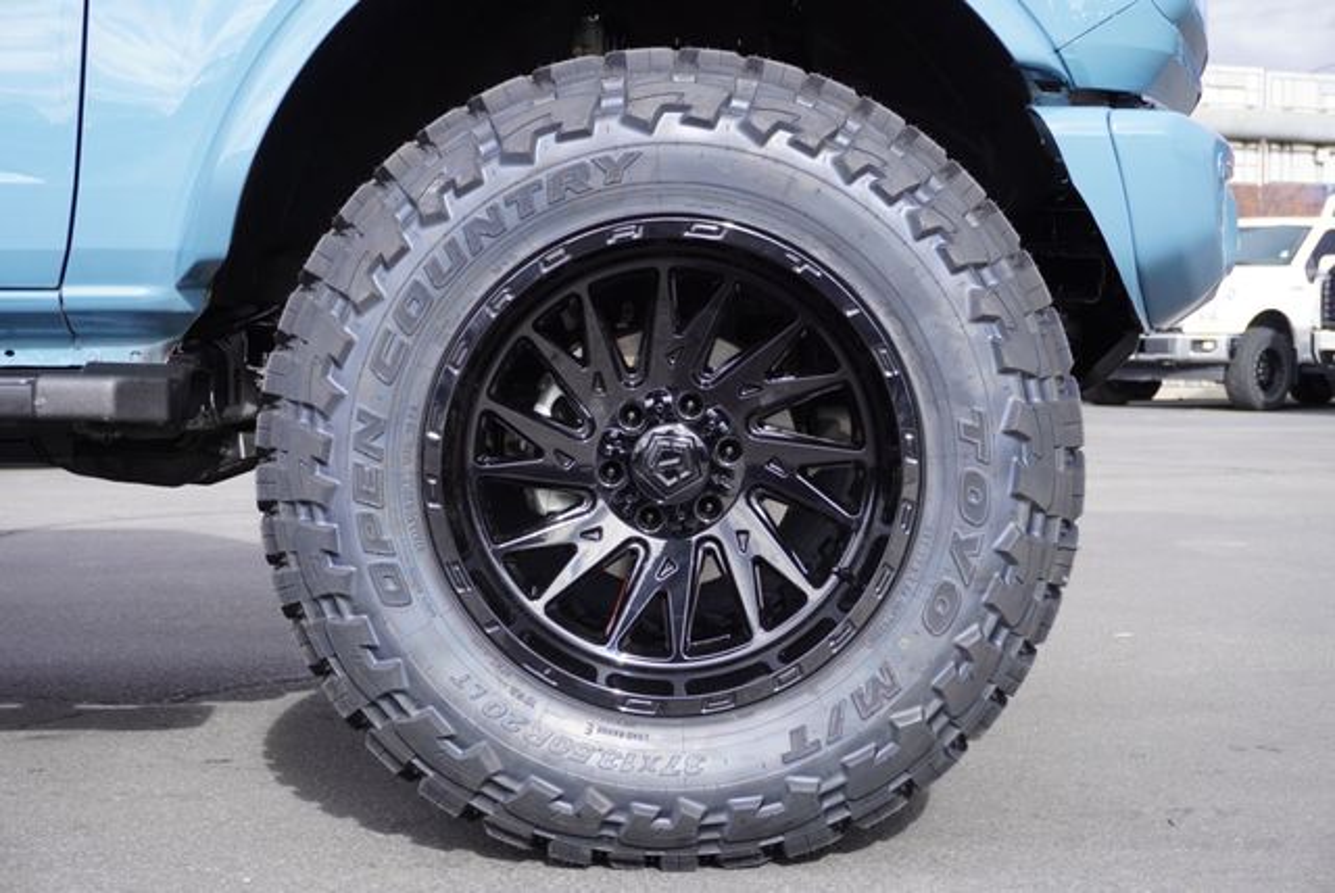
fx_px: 2283
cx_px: 668
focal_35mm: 62
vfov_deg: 22.1
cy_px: 446
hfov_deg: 32.6
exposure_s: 1/100
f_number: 6.3
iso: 100
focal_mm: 41
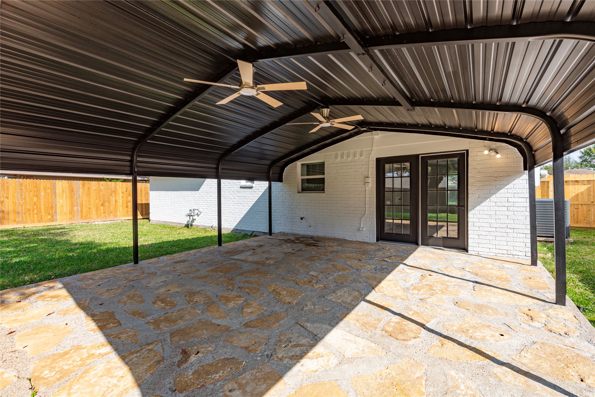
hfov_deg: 96.7
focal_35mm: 16
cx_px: 298
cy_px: 198
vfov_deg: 73.8
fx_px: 264
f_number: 9
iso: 100
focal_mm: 16
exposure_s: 1/160
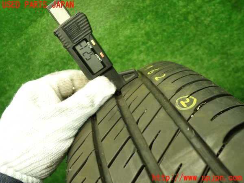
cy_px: 92
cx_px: 122
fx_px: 211
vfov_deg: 46.8
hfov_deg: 60.0
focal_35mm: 30
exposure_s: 1/50
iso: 200
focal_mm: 5.4
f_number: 2.3
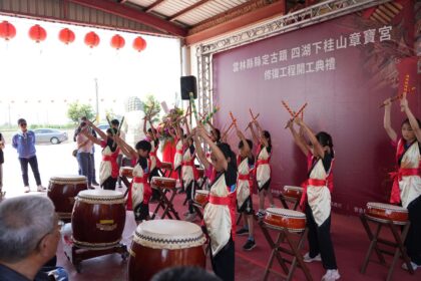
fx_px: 351
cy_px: 140
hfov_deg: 61.9
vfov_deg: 43.6
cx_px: 210
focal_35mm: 30
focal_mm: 30
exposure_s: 1/500
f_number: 4
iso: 400
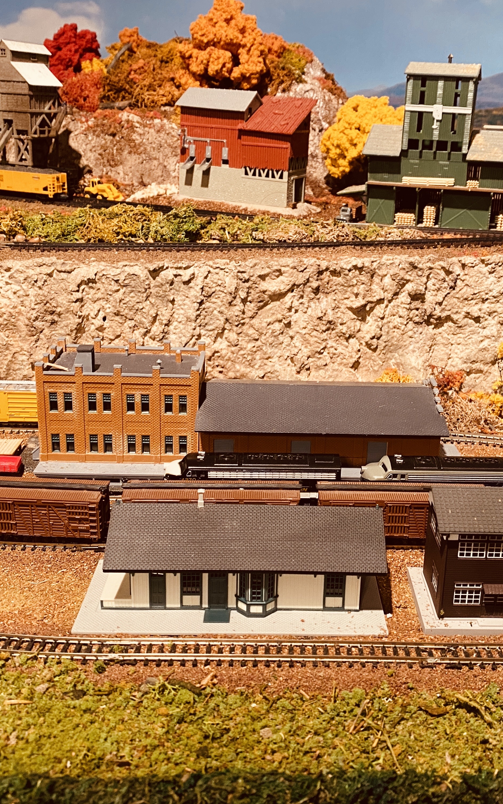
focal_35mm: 37
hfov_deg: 34.3
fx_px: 811
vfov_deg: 52.7
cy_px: 404
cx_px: 312
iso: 320
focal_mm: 4.25
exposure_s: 1/60
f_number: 1.8
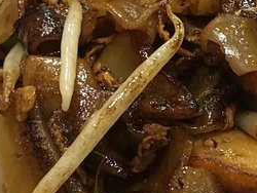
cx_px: 215
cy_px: 119
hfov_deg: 22.1
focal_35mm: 87
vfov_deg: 17.0
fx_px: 647
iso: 200
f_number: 2.2
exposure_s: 1/24
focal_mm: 4.15
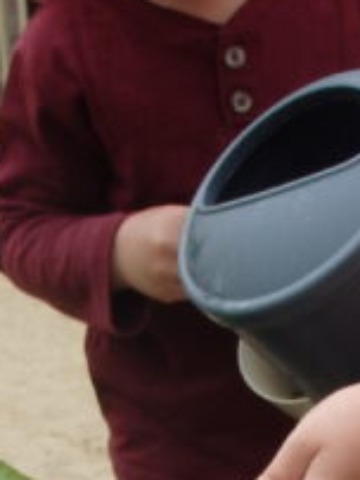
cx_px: 253
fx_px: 1749
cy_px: 541
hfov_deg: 11.7
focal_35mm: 126
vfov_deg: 15.2
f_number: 3
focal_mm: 4.5
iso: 125
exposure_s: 1/400
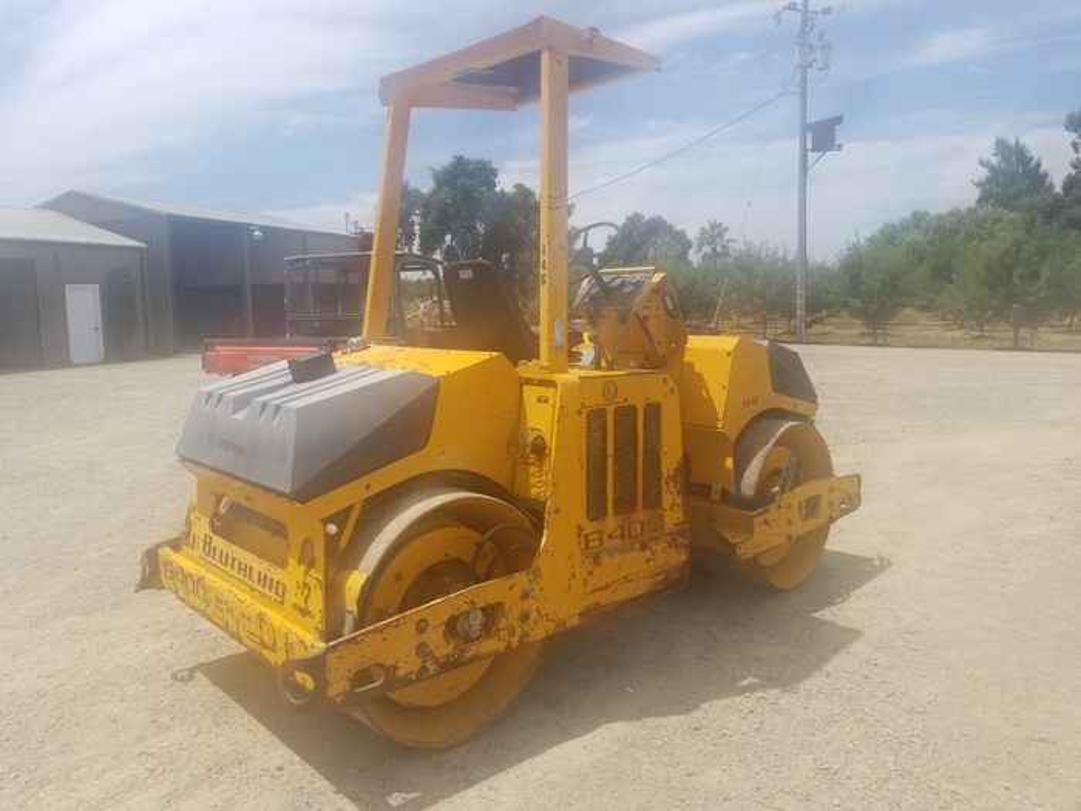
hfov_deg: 67.3
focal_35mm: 26
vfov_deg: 53.1
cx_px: 540
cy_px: 406
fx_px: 812
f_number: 1.7
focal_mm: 4.25
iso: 50
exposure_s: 1/2712
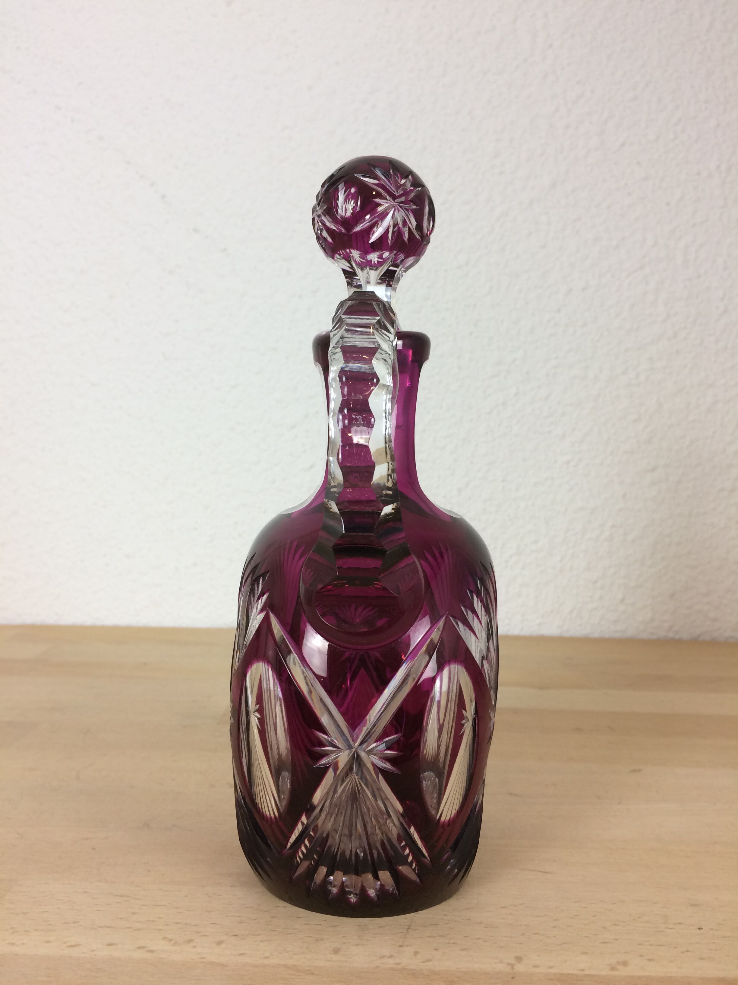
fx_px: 824
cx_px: 369
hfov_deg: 48.2
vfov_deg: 61.7
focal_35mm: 29
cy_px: 492
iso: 32
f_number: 2.2
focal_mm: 4.15
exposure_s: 1/33
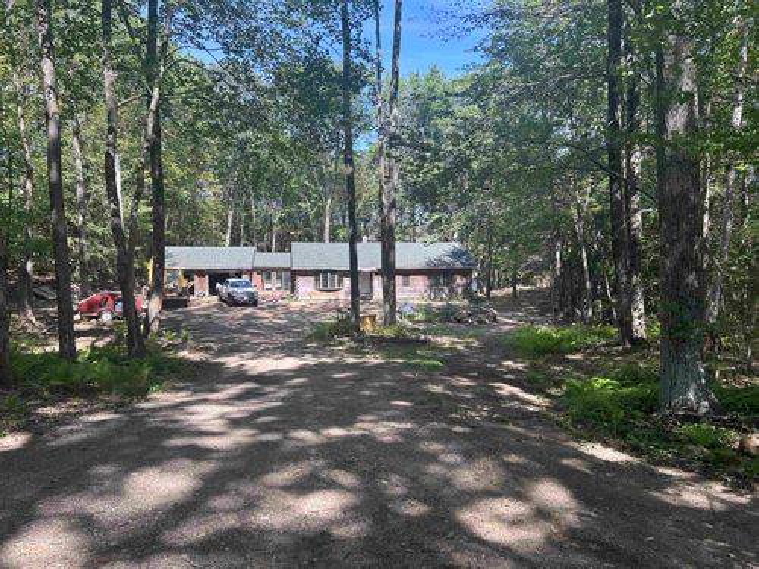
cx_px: 380
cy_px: 284
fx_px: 570
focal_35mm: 26
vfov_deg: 53.1
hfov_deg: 67.3
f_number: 1.5
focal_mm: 5.7
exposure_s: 1/646
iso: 50
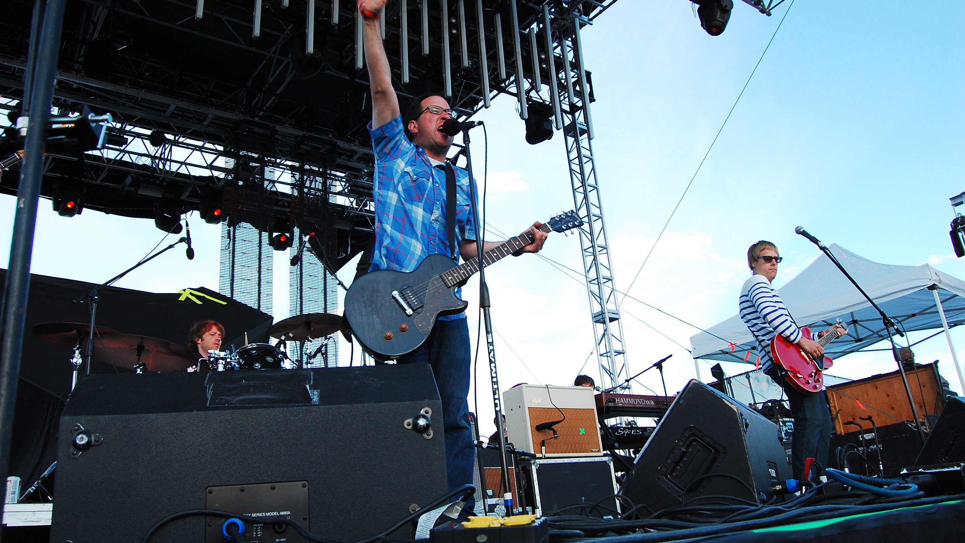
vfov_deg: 40.1
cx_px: 477
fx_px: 742
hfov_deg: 66.1
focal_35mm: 29
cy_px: 237
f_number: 7.1
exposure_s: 1/200
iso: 400
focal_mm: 18
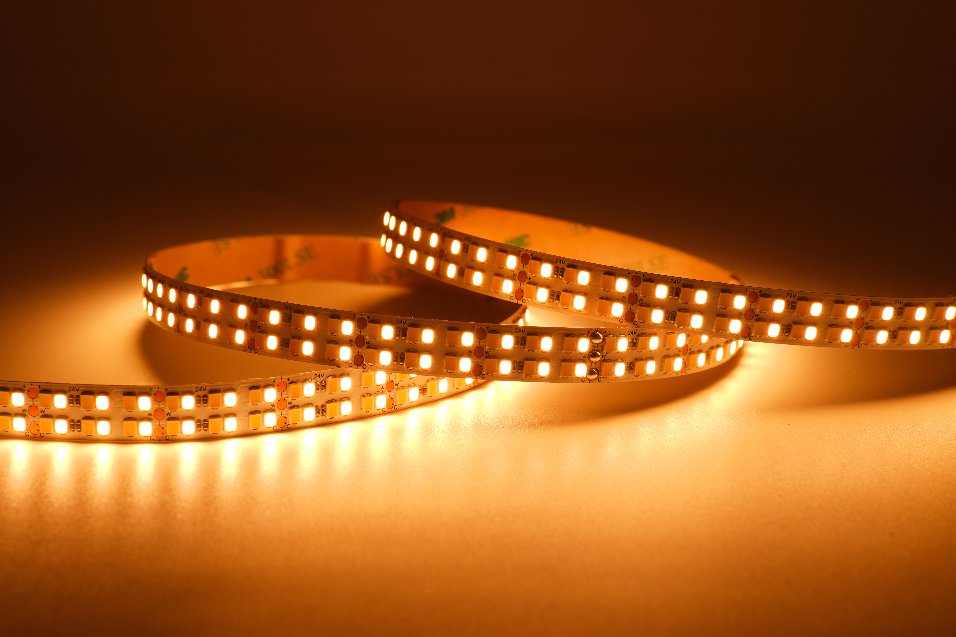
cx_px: 466
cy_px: 323
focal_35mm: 40
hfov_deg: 48.5
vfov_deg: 33.4
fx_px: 1062
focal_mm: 38
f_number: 8
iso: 64
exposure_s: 1/100
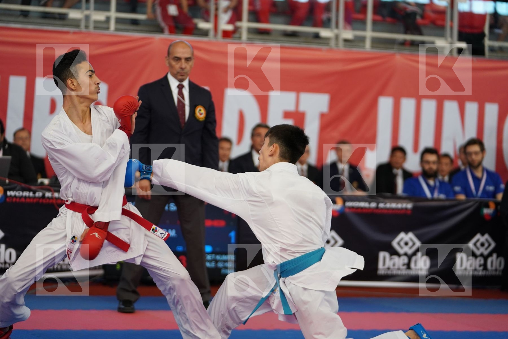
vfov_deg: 11.8
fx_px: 1637
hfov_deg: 17.6
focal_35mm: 116
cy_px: 170
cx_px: 254
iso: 1600
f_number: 2.8
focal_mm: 116
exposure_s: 1/1000
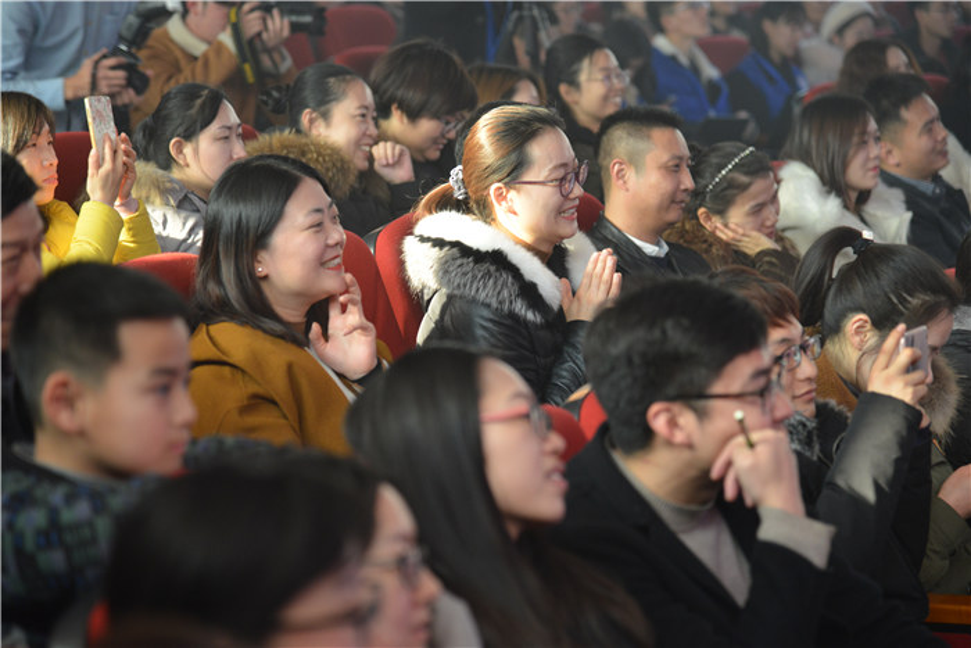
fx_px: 3237
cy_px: 324
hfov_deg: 17.1
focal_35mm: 120
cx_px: 486
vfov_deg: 11.4
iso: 1600
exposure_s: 1/50
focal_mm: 120
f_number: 4
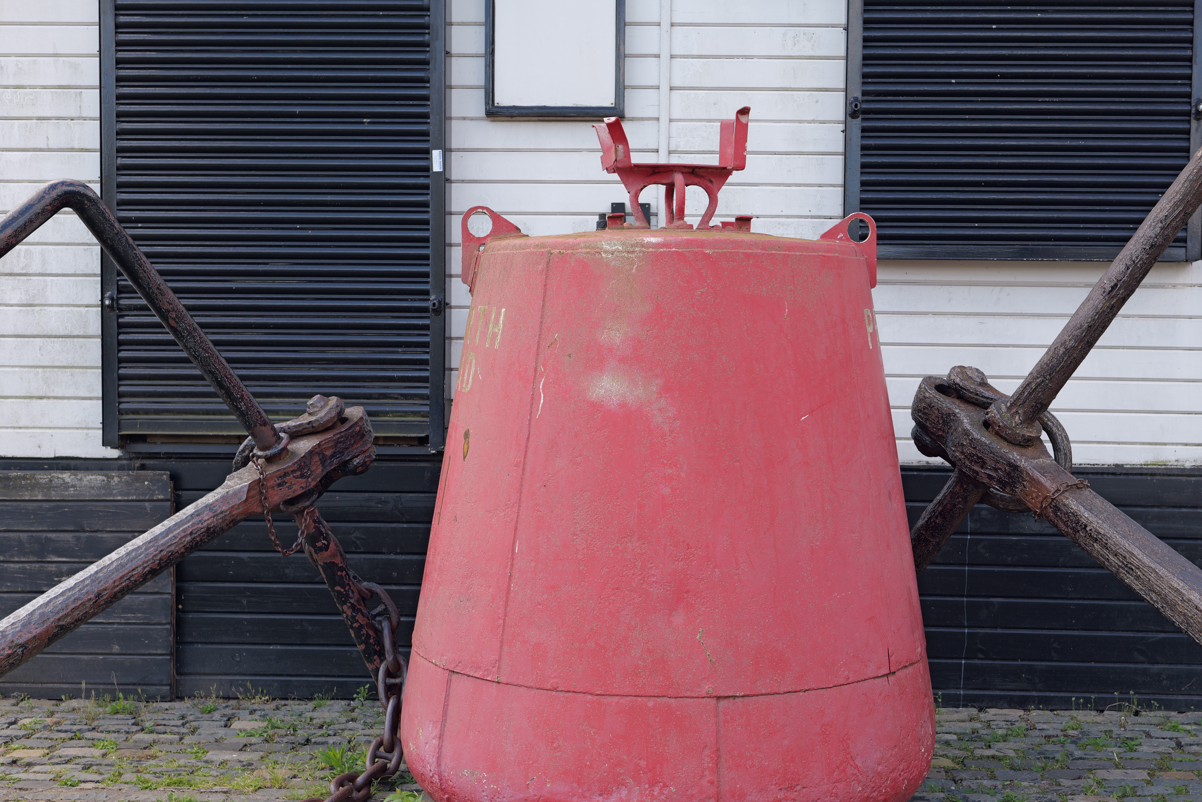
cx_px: 673
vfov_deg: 29.8
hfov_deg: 43.5
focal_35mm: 45
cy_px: 442
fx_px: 1502
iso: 200
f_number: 5.6
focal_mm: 40
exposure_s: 1/160
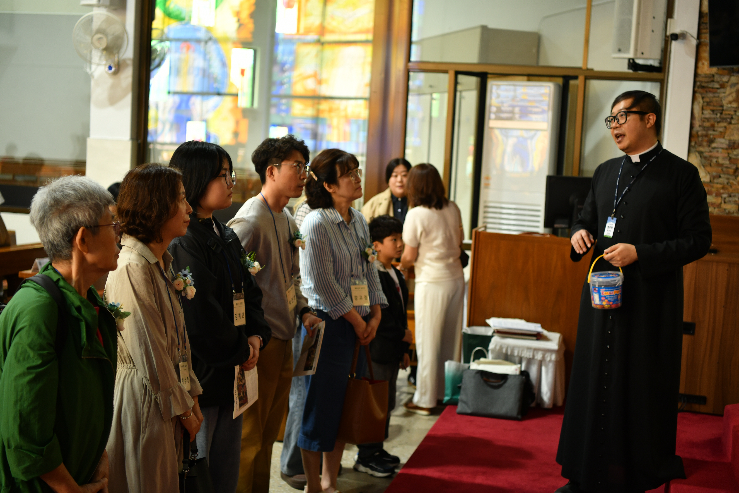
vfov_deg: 27.0
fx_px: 1026
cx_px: 370
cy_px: 246
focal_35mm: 50
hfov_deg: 39.6
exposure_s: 1/100
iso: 400
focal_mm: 50
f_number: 2.8
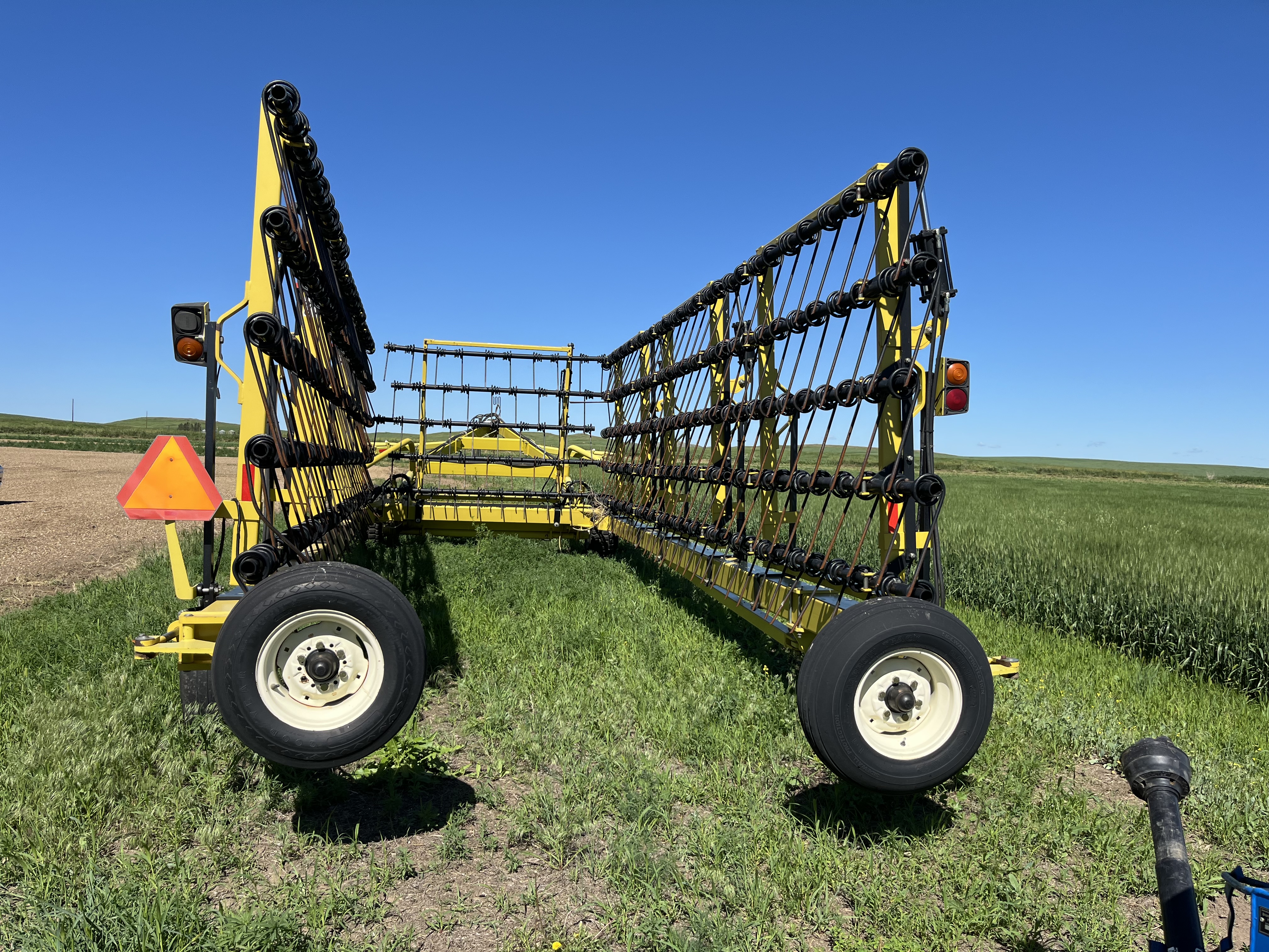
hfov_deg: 67.3
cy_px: 476
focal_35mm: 26
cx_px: 634
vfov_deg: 53.1
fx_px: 953
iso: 50
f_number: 1.6
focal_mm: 5.1
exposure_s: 1/3876
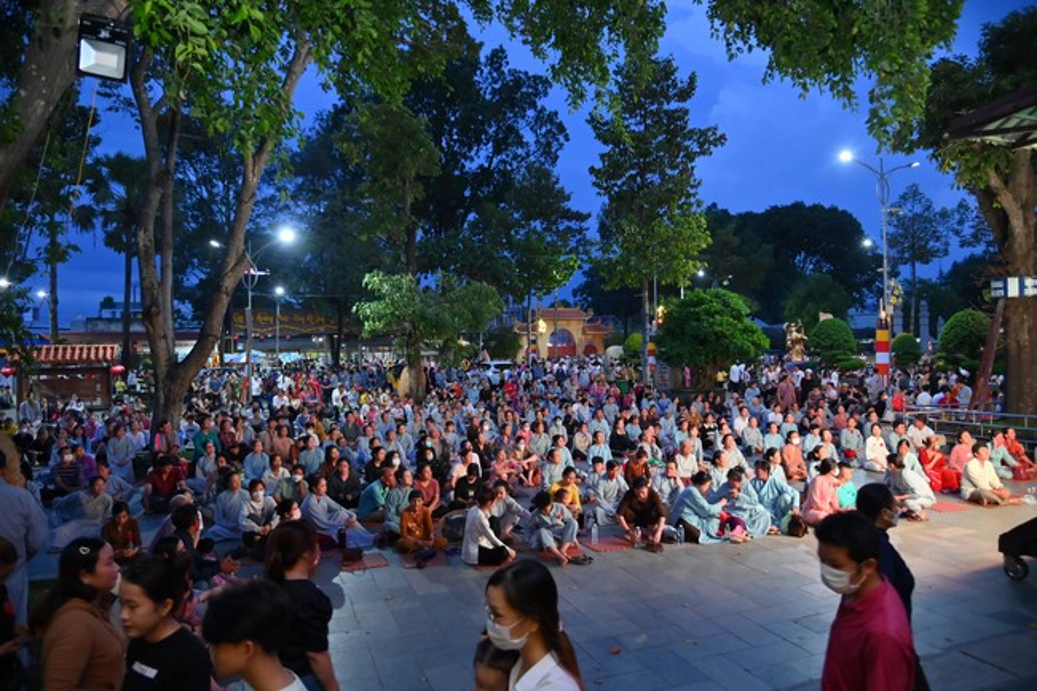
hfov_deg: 73.8
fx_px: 691
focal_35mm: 24
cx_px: 518
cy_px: 346
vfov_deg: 53.1
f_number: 4.5
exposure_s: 1/100
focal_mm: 24
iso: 2000
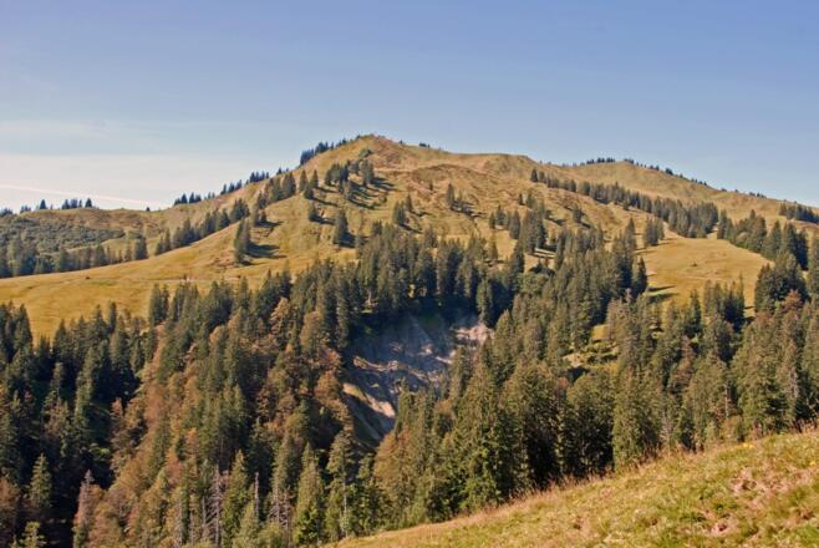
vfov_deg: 30.9
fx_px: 990
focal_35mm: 44
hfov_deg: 44.9
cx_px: 410
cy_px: 274
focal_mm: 29
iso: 160
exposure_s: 1/100
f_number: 7.1
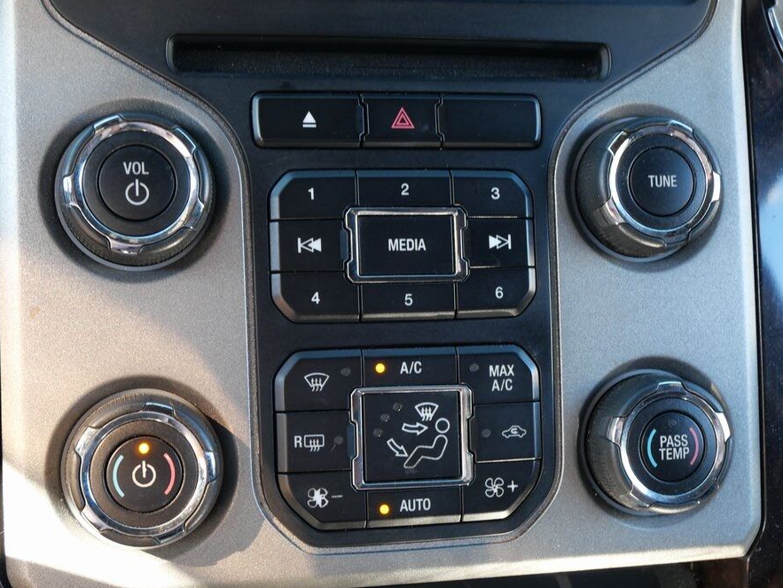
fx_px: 1154
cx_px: 366
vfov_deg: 28.6
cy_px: 310
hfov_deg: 37.5
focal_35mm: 51
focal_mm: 22
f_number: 4.8
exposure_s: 1/60
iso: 500
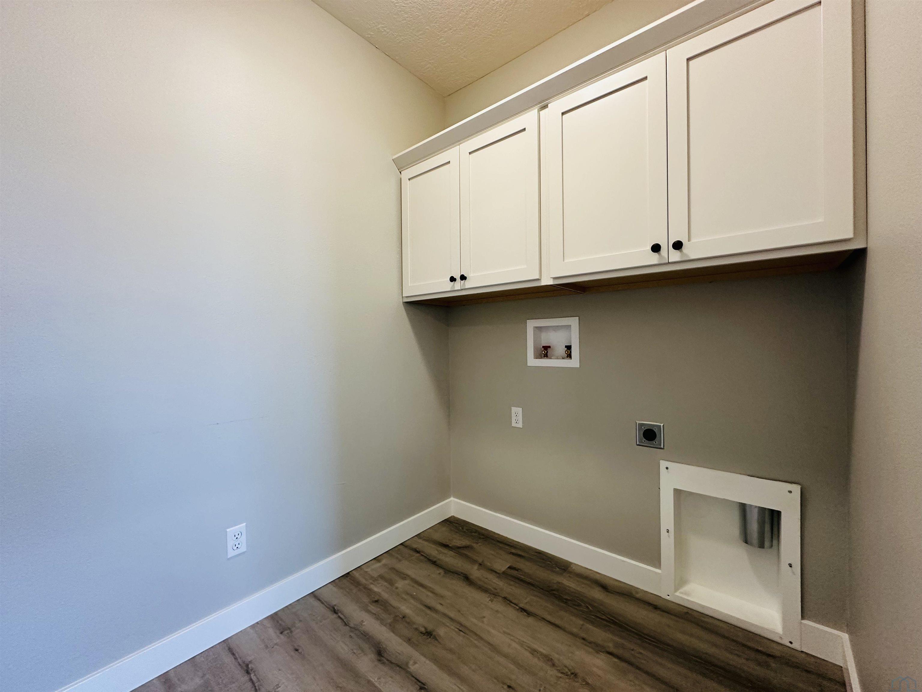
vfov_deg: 85.7
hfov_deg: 102.1
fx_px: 373
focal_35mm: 14
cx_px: 461
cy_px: 346
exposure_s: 1/60
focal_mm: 2.22
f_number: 2.2
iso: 200
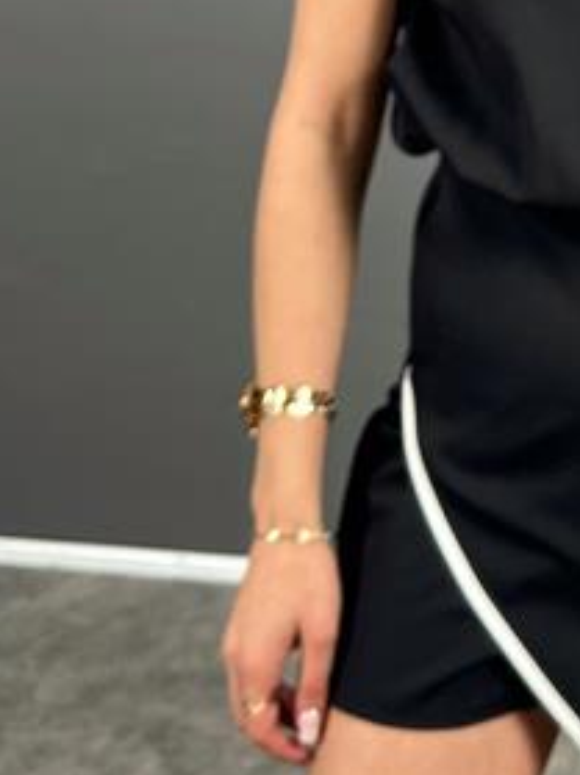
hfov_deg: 17.2
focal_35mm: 81
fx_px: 1811
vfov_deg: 22.0
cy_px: -194
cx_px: 728
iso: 160
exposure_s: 1/121
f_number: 1.78
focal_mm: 6.86
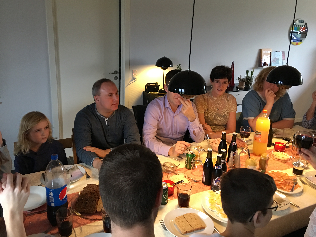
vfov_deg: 44.1
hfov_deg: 56.7
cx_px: 145
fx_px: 292
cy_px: 109
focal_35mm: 32
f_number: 2.2
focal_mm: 4.15
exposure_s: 1/10
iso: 80
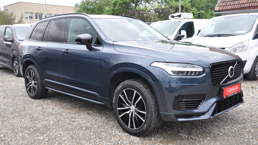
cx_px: 127
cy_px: 66
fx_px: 239
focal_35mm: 35
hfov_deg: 56.6
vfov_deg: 33.7
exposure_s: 1/160
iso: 400
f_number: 6.3
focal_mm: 22
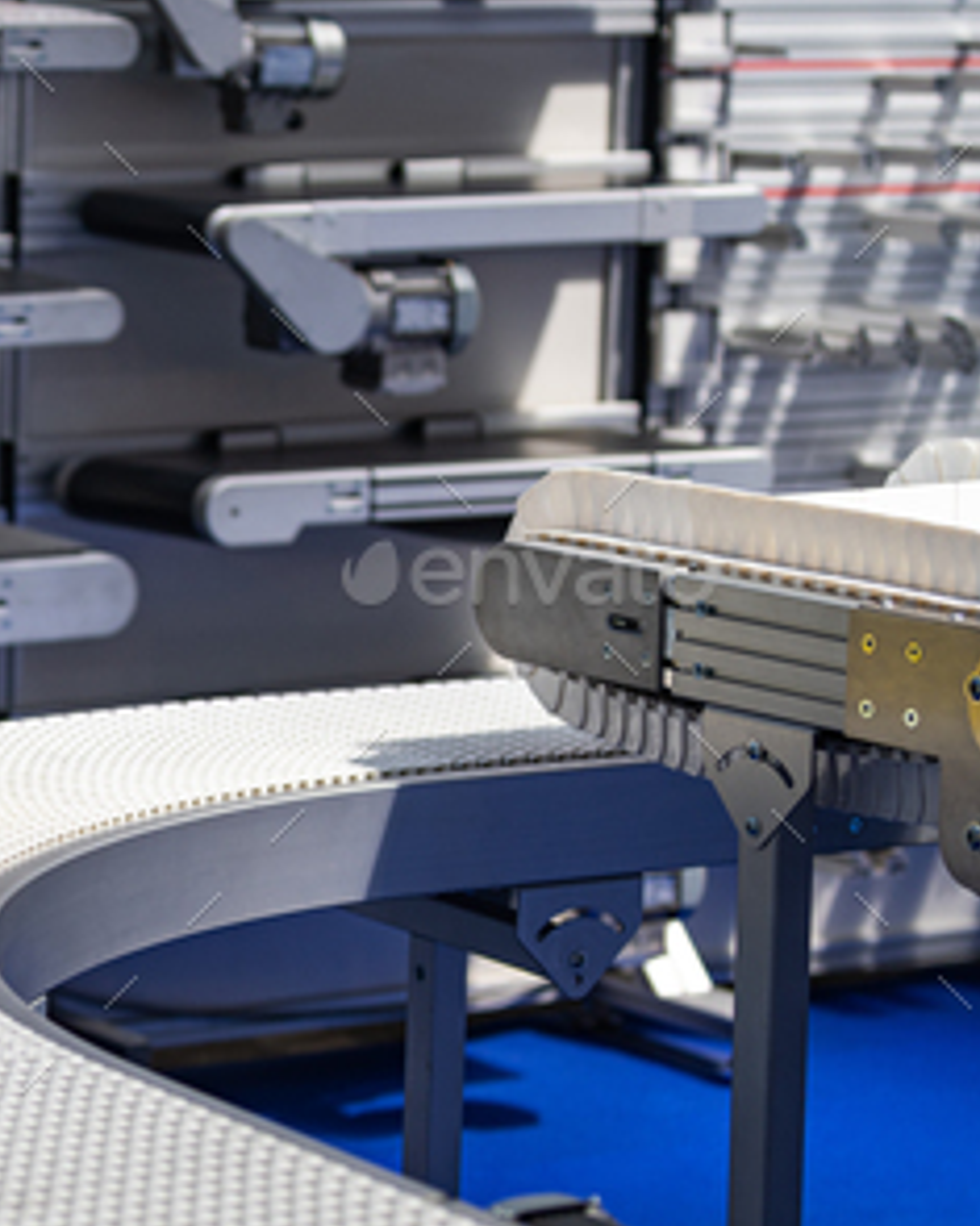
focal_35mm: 132
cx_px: -108
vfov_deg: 14.6
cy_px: 769
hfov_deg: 11.5
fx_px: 4788
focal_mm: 70
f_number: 3.2
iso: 100
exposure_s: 1/320
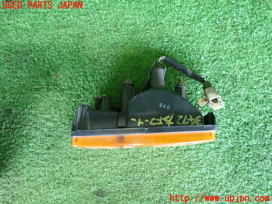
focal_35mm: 25
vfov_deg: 54.9
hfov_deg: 69.4
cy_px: 102
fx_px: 196
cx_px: 136
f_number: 2
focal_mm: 4.5
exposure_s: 1/30
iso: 500
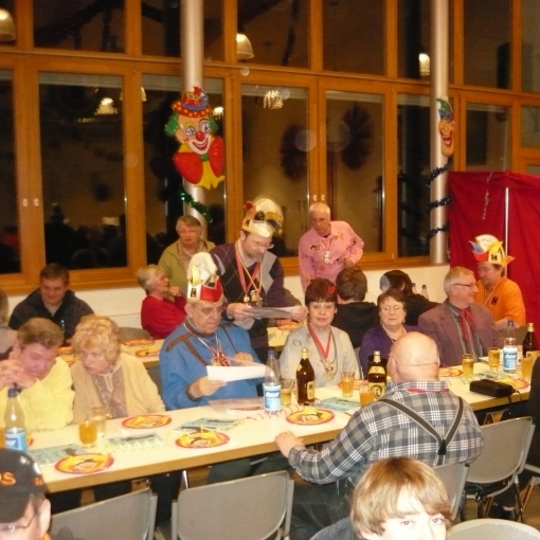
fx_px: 706
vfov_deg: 41.9
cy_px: 272
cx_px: 366
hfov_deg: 41.2
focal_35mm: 40
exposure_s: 1/30
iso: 800
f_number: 2.8
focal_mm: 5.5
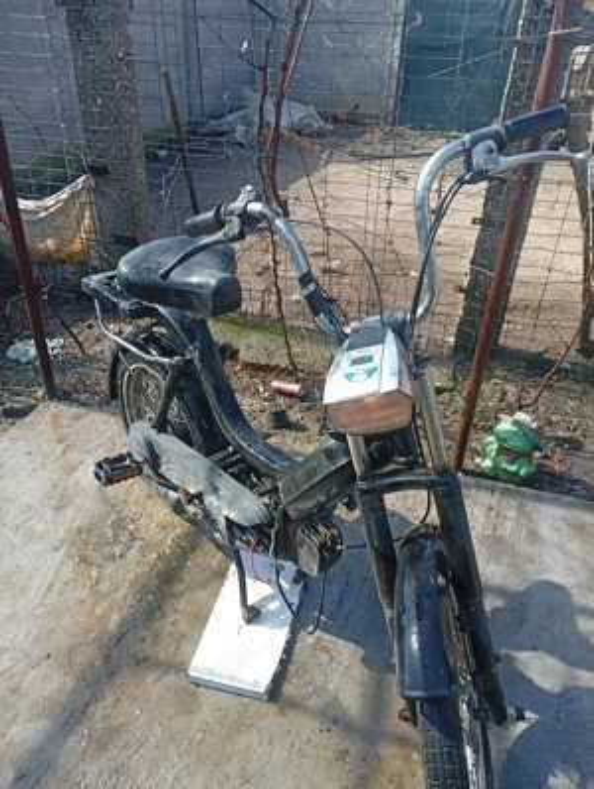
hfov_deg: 51.5
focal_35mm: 27
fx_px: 616
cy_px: 394
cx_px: 297
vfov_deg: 65.2
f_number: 1.8
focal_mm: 3.84
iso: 50
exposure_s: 1/459
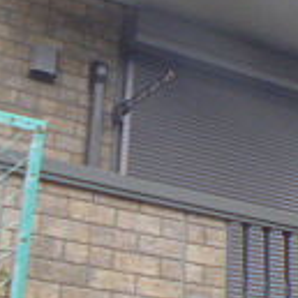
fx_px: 1364
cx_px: 363
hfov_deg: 12.2
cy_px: 97
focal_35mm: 140
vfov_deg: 12.5
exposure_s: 1/200
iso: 100
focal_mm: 5.7
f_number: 2.9
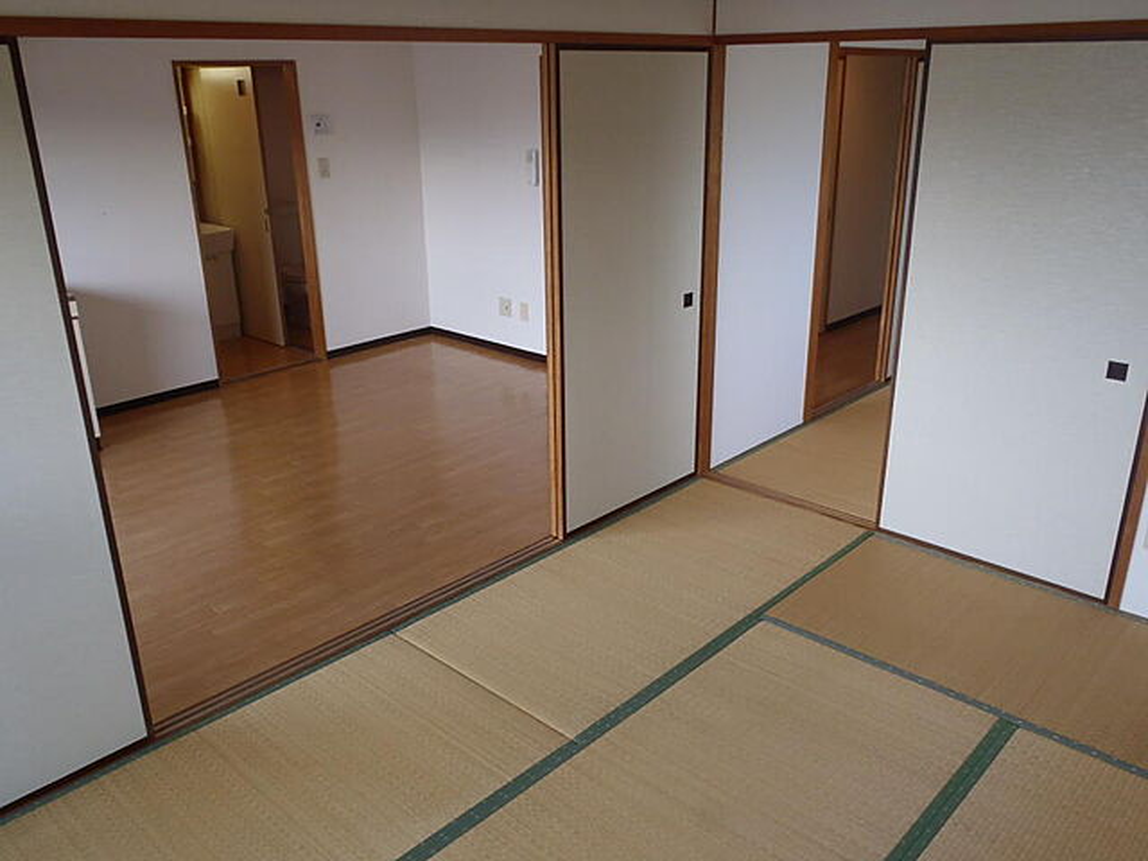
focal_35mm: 28
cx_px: 574
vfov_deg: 49.7
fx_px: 929
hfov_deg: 63.4
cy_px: 430
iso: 160
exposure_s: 1/30
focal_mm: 5
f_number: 3.9
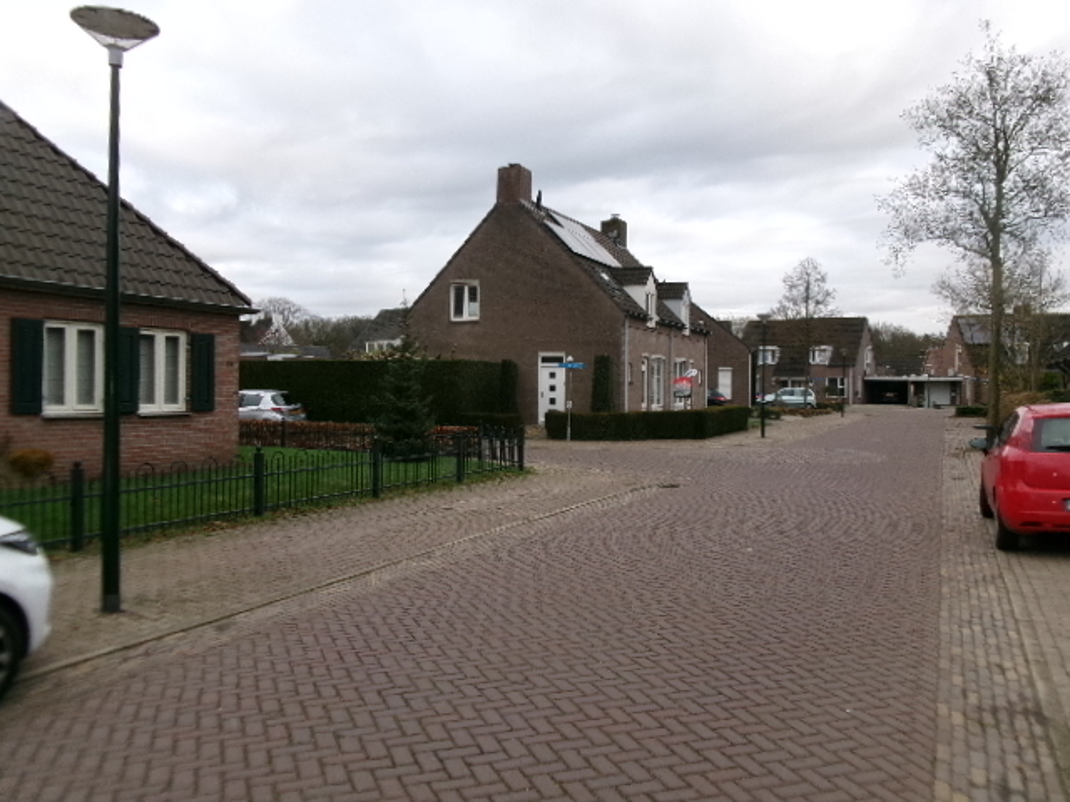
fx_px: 865
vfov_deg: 49.7
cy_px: 401
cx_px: 535
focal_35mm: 28
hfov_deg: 63.4
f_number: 3.9
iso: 100
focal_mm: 5.1
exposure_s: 1/75
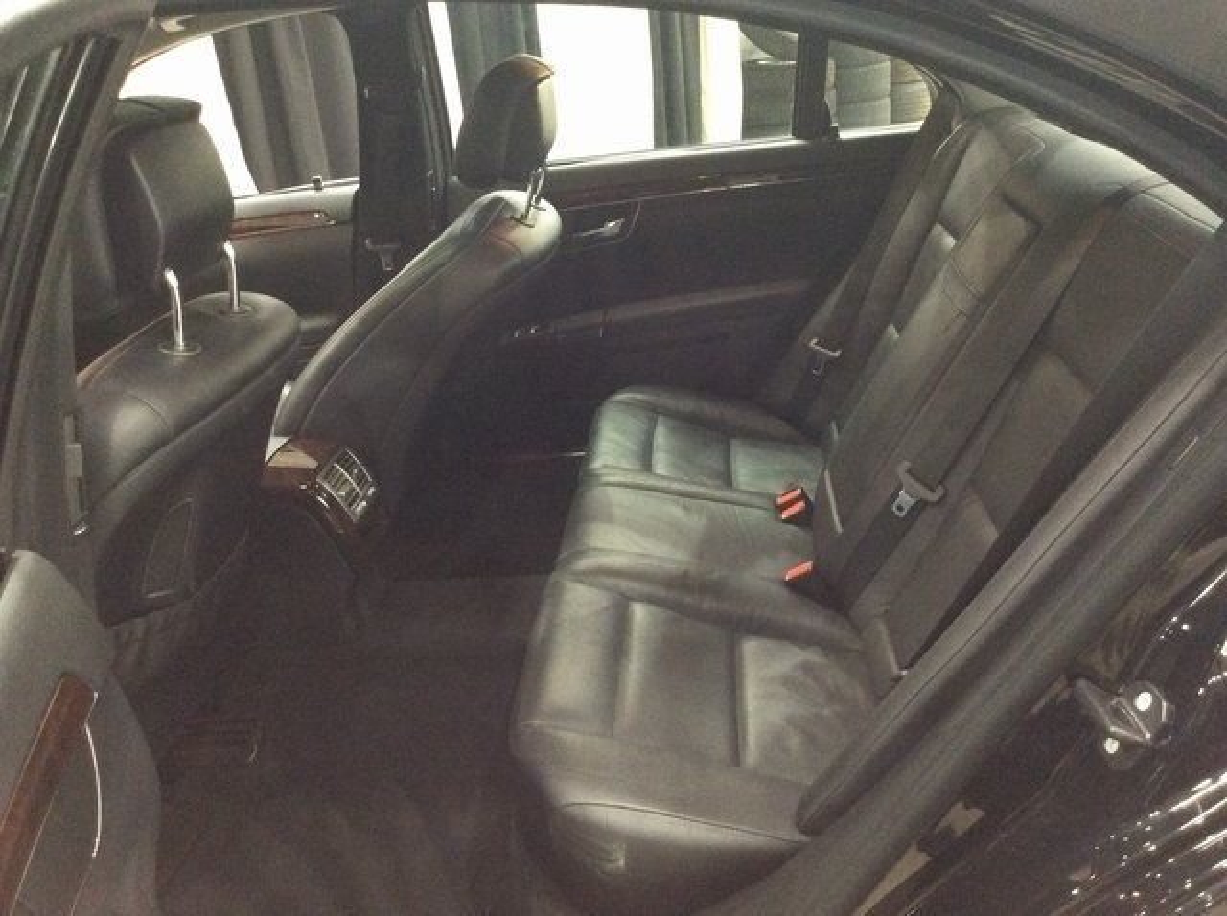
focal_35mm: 32
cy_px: 458
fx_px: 1133
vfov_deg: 44.1
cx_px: 614
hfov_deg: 56.9
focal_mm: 3.3
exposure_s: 1/15
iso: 320
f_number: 2.4
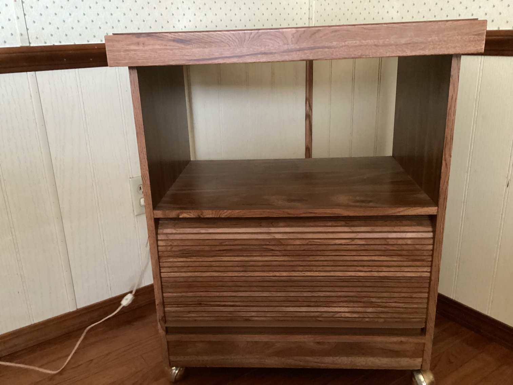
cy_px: 192
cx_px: 256
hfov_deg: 58.3
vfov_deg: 45.4
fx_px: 459
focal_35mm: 31
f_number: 2.4
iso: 800
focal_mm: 3.3
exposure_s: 1/24
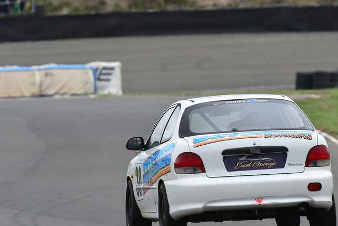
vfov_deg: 1.5
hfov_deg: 2.2
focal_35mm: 934
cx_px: 177
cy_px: 111
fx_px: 8769
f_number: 10
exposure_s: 1/640
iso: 640
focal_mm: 500
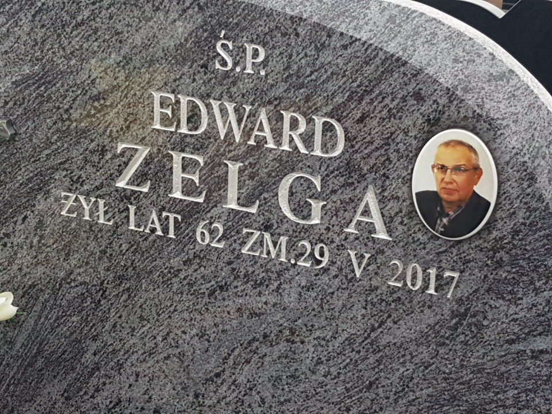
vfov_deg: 53.1
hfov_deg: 67.3
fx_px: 415
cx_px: 276
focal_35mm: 26
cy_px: 207
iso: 40
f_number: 1.7
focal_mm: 4.2
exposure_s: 1/698
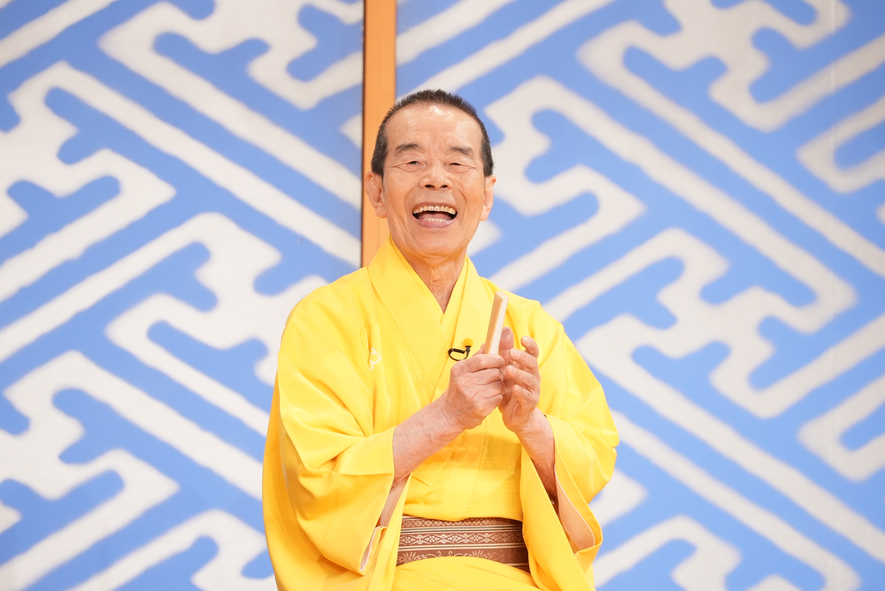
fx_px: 7379
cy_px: 296
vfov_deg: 4.6
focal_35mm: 300
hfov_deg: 6.9
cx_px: 442
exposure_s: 1/250
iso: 5000
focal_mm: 300
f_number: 8
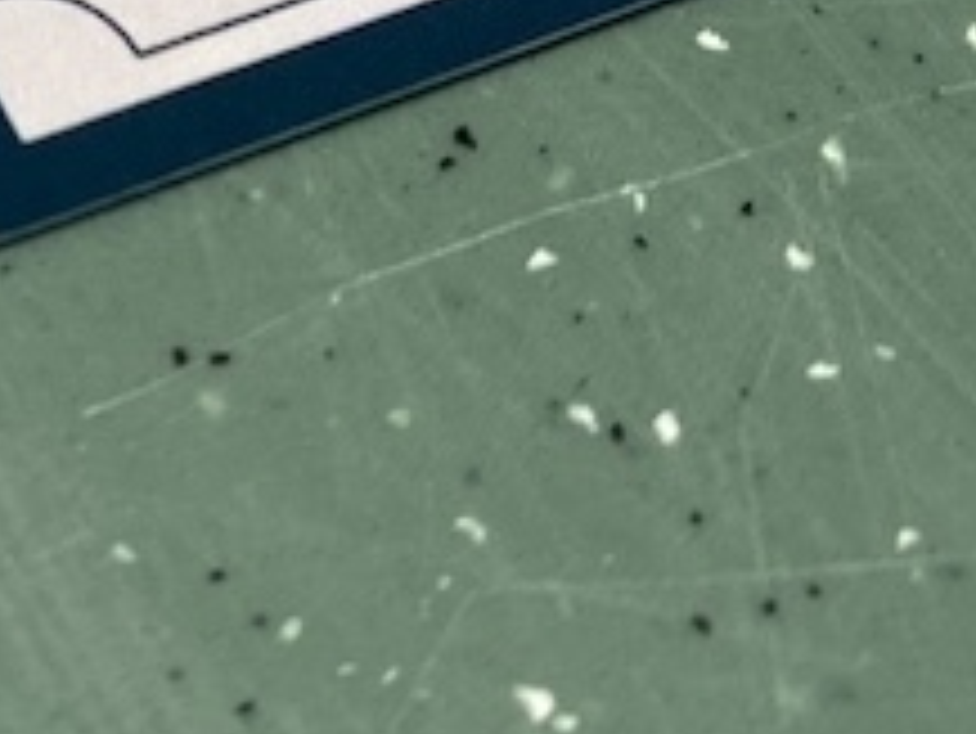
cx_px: -706
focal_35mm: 138
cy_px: -806
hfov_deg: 13.1
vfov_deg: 9.9
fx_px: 3893
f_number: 1.8
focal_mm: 4.25
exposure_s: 1/100
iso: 80
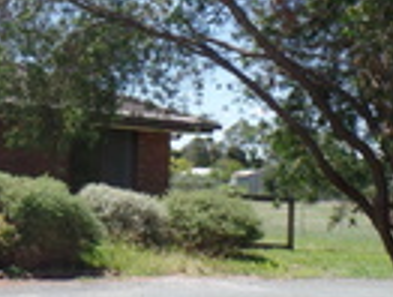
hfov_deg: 25.5
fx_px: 797
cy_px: 114
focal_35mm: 70
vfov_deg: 21.1
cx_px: -48
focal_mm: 4.1
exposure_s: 1/500
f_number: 3.5
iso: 80
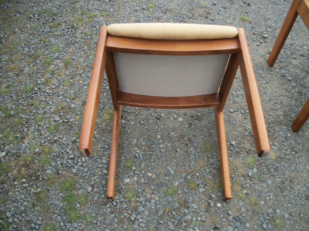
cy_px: 116
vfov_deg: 44.2
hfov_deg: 56.8
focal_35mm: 32
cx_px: 154
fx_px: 286
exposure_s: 1/50
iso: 80
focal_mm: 5.7
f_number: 8.8
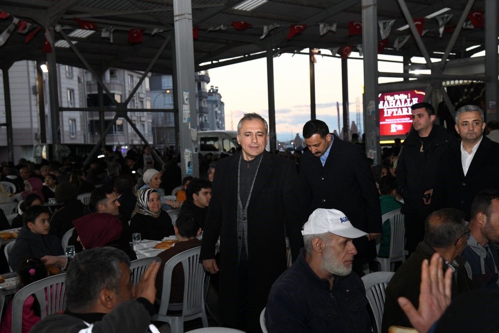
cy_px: 166
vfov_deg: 26.0
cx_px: 250
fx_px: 721
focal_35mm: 52
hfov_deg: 38.2
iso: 2000
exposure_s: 1/200
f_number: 6.3
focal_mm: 52
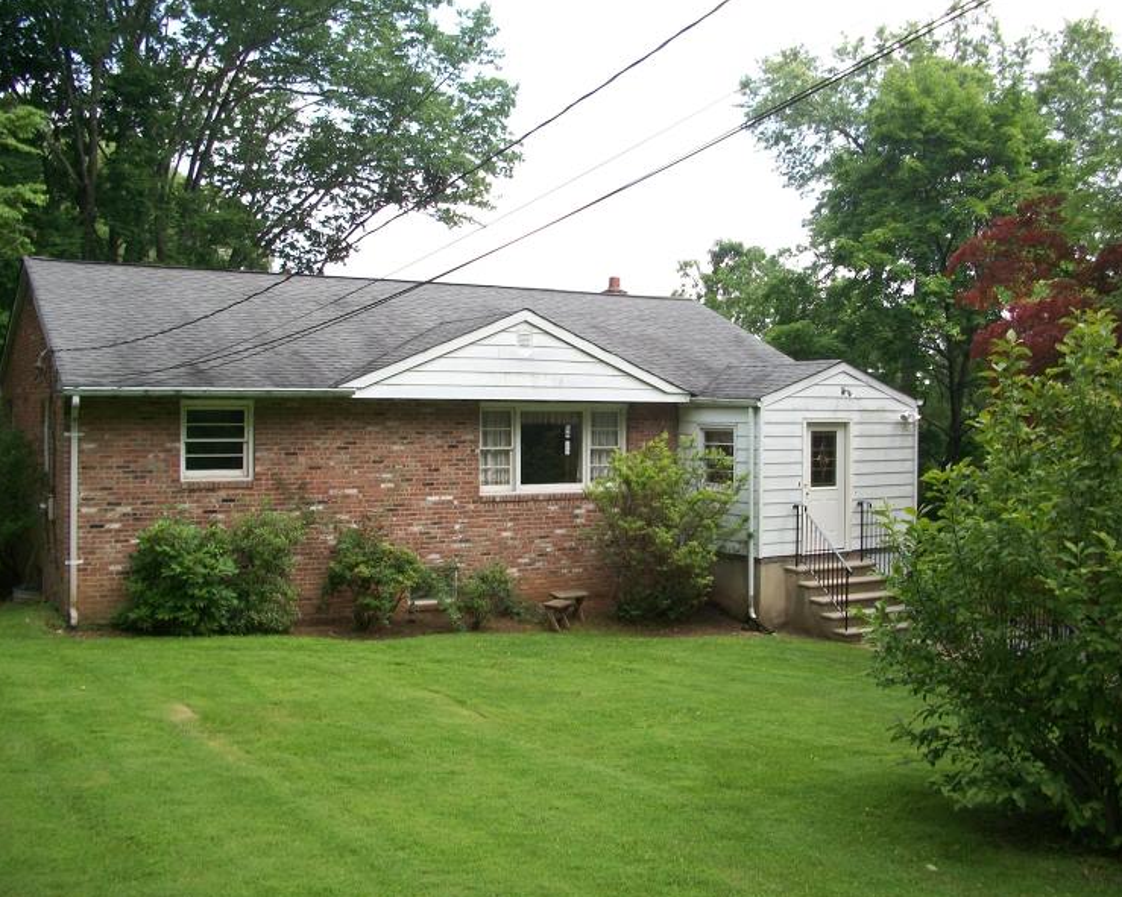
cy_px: 449
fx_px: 1228
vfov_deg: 40.1
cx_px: 595
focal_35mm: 37
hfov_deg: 49.1
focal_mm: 6.3
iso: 80
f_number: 3.1
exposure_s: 1/320
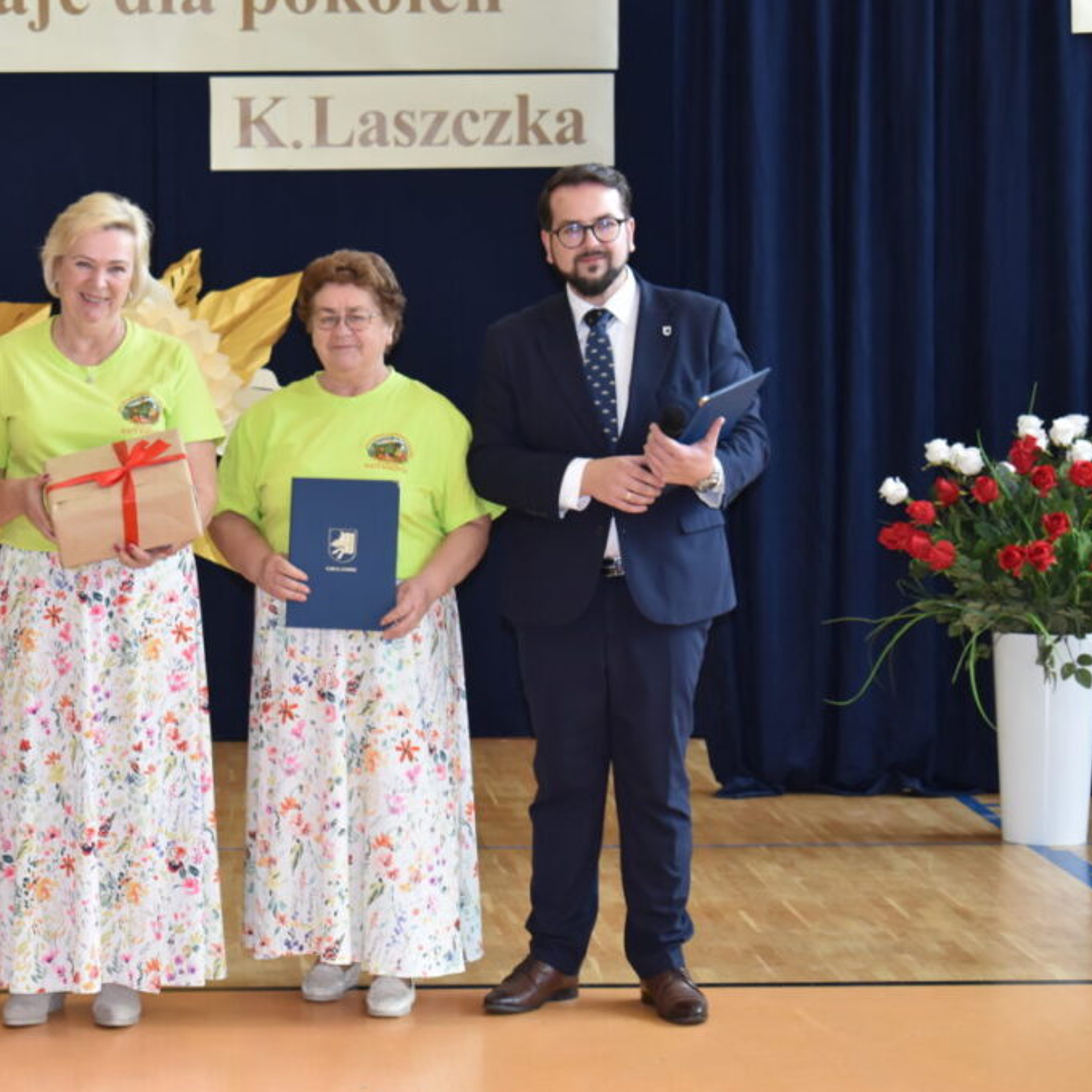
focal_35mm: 106
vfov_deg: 16.5
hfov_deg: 16.4
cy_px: 545
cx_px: 307
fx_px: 3770
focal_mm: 55
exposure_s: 1/60
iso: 800
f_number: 5.6
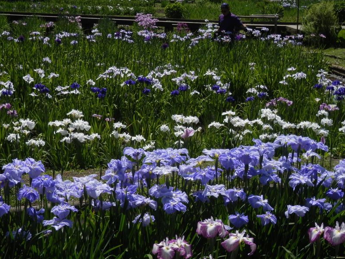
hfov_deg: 20.0
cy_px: 130
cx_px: 172
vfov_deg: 15.1
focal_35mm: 98
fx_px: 977
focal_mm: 17.3
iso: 80
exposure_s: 1/640
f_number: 4.9
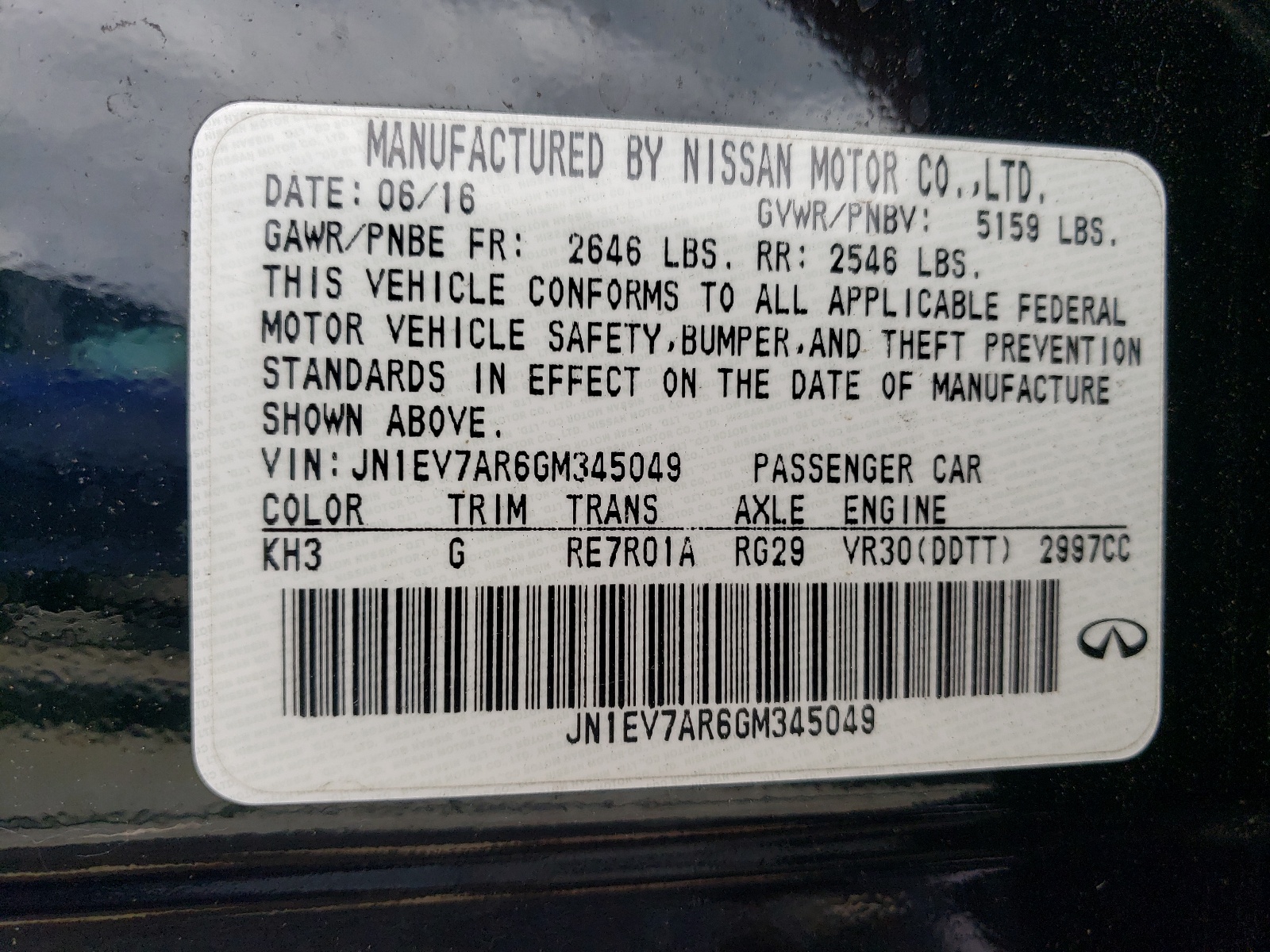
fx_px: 954
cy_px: 476
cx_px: 635
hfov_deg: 67.3
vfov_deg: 53.1
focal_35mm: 26
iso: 50
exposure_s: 1/588
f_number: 1.5
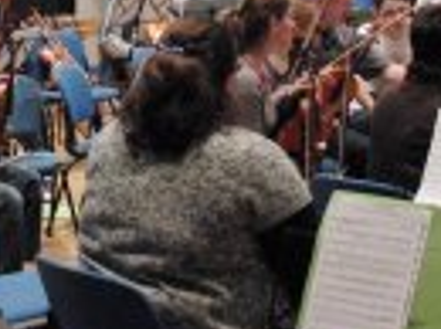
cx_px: 183
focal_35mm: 111
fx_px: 1412
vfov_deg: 13.0
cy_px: -34
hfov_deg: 17.7
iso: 800
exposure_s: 1/160
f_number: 2.7
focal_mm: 7.3
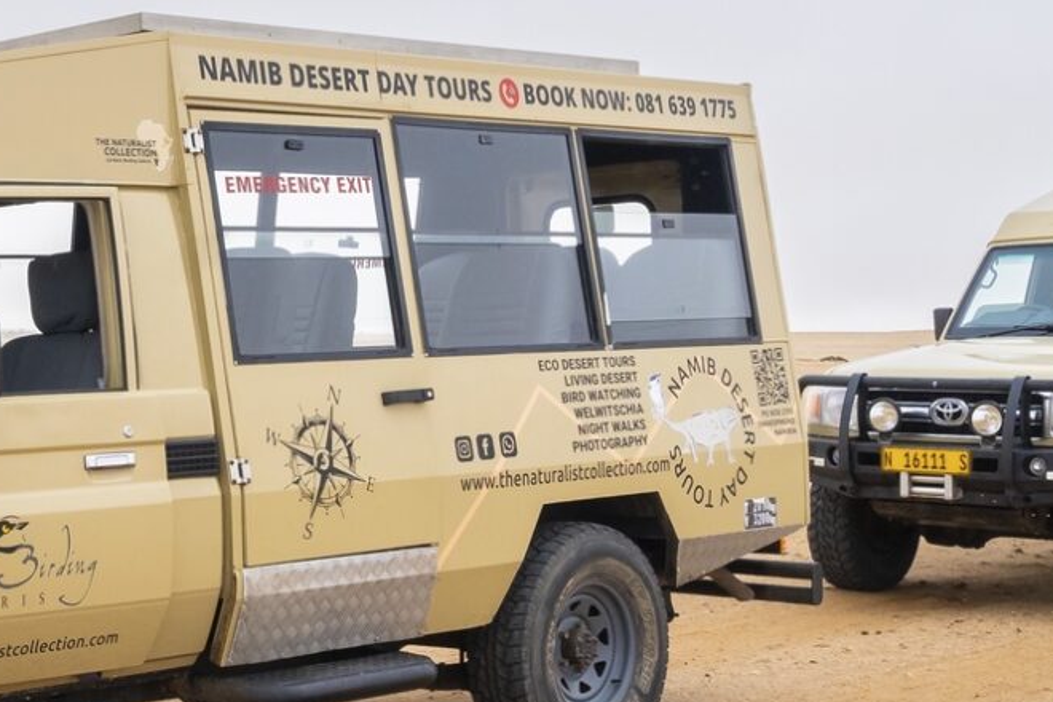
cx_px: 51
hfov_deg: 26.8
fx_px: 2106
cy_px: 413
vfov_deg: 18.9
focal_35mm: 72
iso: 400
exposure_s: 1/250
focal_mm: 16
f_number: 10
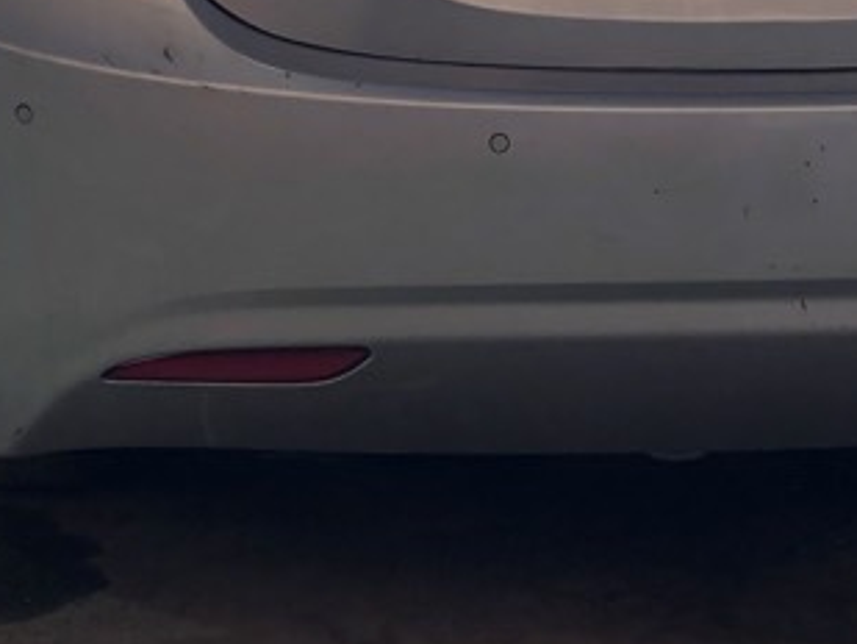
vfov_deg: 12.6
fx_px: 2873
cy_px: 3
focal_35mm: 116
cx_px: 763
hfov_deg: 16.7
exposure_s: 1/120
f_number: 1.8
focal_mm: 3.99
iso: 50
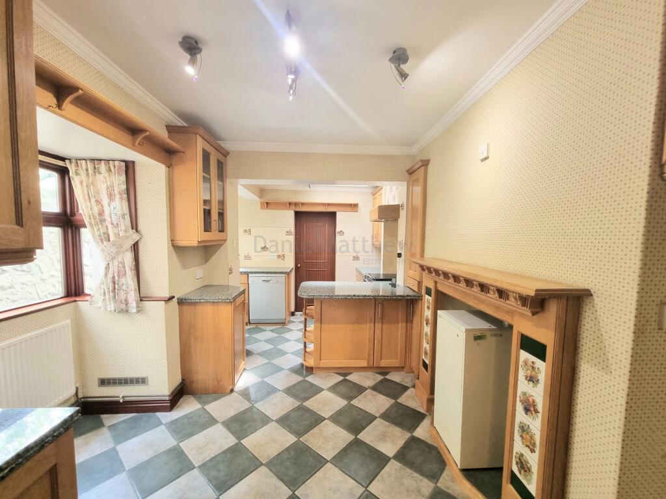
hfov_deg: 106.2
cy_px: 250
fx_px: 250
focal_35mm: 13
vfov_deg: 89.9
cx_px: 333
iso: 250
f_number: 2.2
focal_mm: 2.2
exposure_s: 1/50
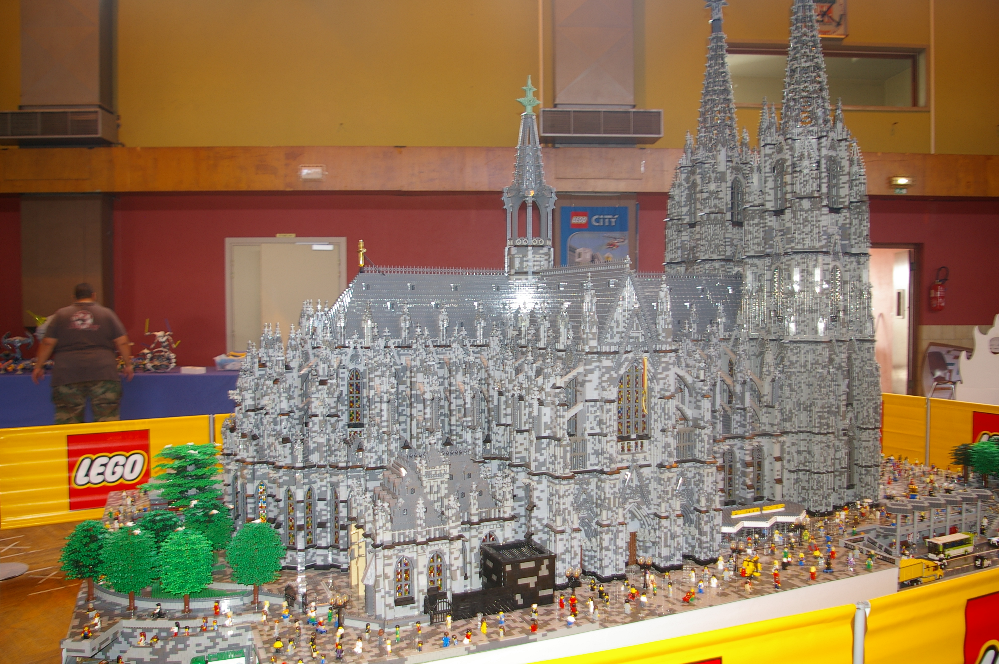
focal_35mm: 27
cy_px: 332
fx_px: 749
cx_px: 500
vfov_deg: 47.8
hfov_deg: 67.4
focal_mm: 18
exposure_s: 1/30
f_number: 3.5
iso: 200
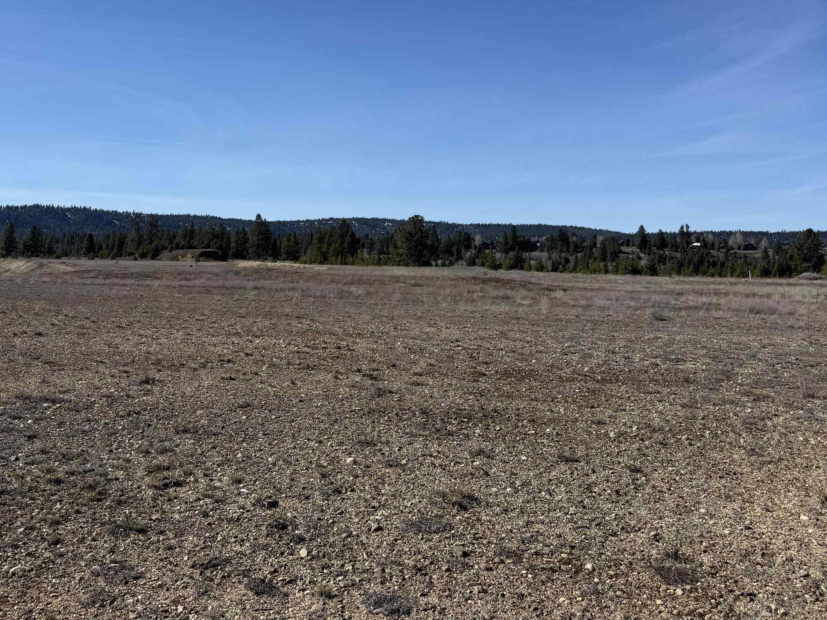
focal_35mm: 35
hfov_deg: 52.0
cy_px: 219
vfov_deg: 40.3
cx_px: 303
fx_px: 836
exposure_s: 1/6711
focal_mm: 6.76
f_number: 1.78
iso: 80
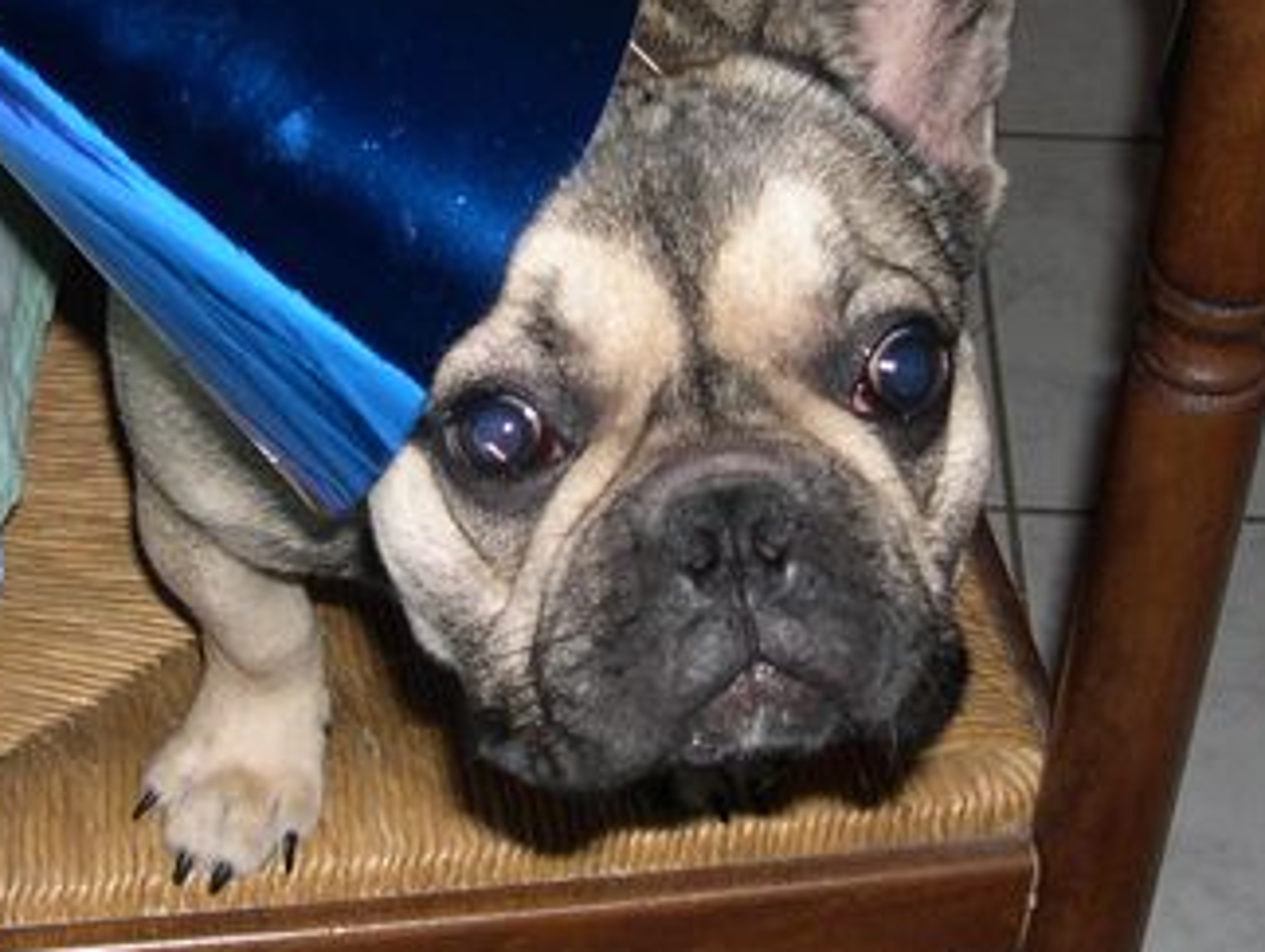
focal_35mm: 93
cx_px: 505
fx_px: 3402
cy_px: 227
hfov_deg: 21.0
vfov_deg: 15.8
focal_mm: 10.1
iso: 100
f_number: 3.1
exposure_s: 1/60
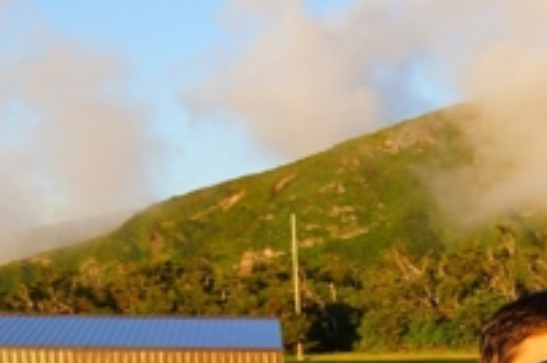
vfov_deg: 12.2
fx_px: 1623
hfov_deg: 16.9
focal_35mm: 107
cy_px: 540
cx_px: 880
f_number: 5.6
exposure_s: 1/160
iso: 100
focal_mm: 18
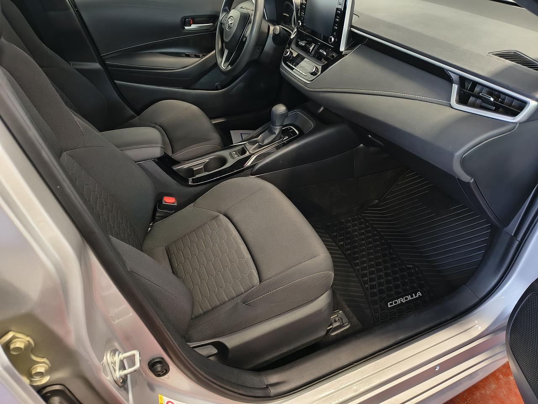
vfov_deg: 56.8
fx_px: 373
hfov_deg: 71.6
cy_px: 202
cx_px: 269
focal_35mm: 24
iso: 428
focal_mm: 5.56
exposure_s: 1/60
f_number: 1.8
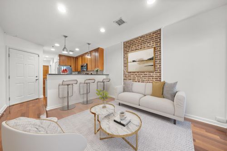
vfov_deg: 90.0
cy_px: 76
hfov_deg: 112.6
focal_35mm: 12
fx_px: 76
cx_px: 114
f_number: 8
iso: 640
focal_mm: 12
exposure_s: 1/1.67
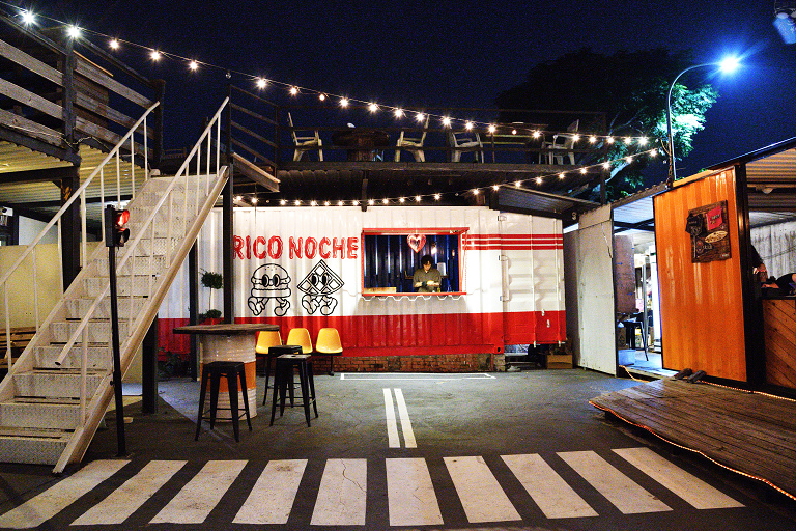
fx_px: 553
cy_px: 273
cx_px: 395
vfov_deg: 51.3
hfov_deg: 71.5
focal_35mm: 25
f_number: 5.6
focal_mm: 24
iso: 12800
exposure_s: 1/40
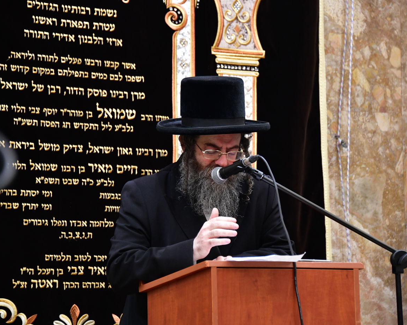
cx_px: 213
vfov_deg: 8.5
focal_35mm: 181
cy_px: 163
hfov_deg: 10.7
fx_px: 2180
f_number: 5.6
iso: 4000
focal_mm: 160
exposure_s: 1/100
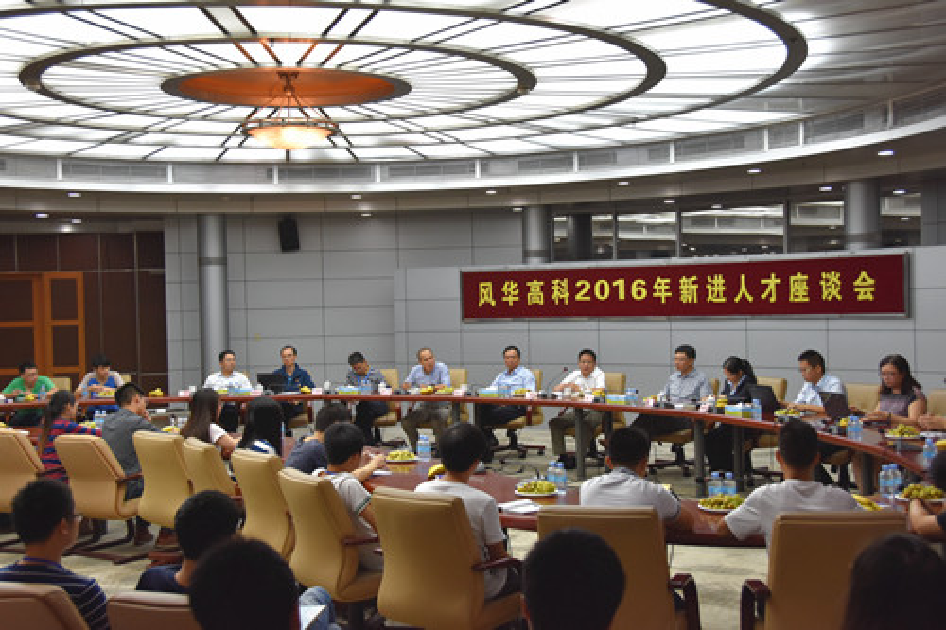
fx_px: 1261
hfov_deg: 41.1
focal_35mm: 48
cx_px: 473
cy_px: 315
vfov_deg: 28.1
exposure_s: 1/125
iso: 800
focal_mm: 32
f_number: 5.6
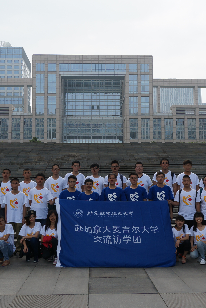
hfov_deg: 28.2
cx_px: 107
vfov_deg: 41.3
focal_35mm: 48
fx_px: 410
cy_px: 153
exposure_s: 1/200
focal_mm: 21
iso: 100
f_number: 8
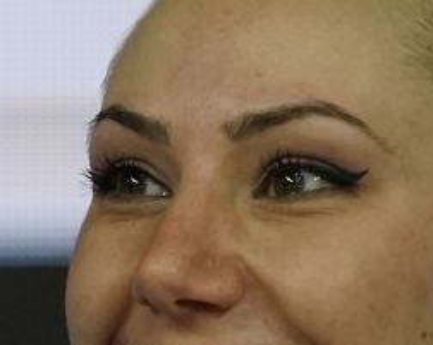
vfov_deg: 0.6
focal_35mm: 2683
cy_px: 41
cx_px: 158
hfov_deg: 0.7
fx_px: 34343
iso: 2500
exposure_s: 1/500
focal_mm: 400
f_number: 2.8
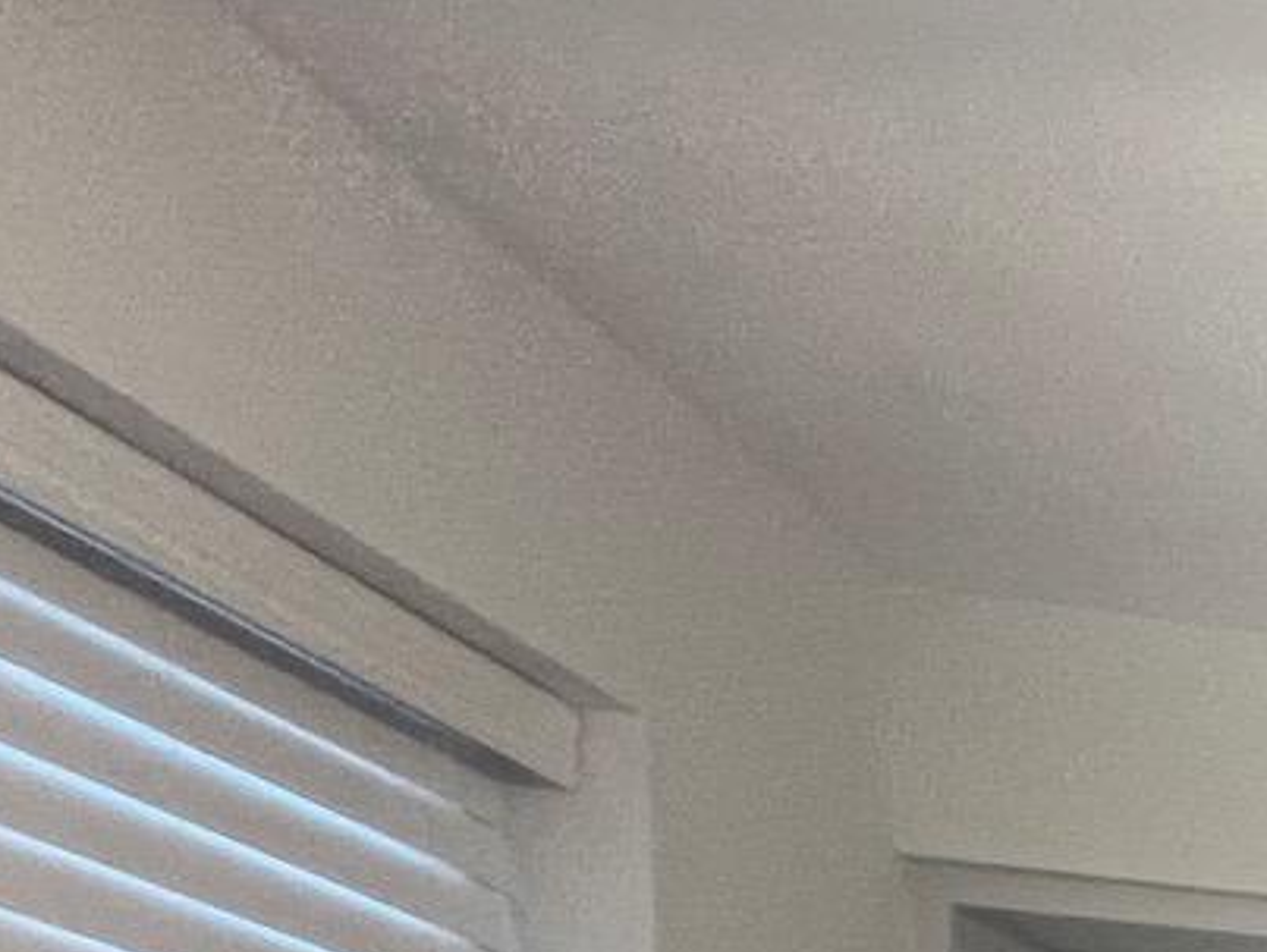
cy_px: 1979
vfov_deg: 16.3
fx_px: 2418
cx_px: 2880
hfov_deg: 16.3
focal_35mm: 66
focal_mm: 1.57
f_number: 1.8
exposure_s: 1/60
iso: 200
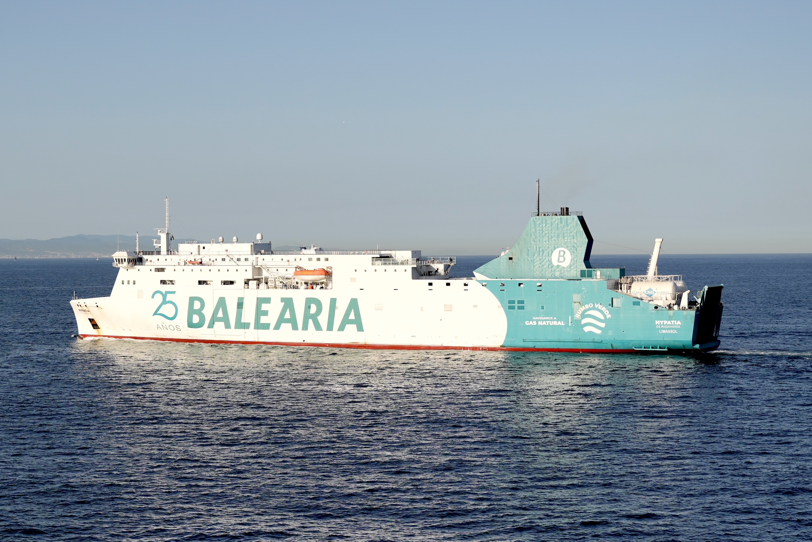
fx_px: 925
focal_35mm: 41
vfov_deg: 32.6
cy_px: 271
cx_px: 406
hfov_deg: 47.4
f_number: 4
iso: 100
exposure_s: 1/1250
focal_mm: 41
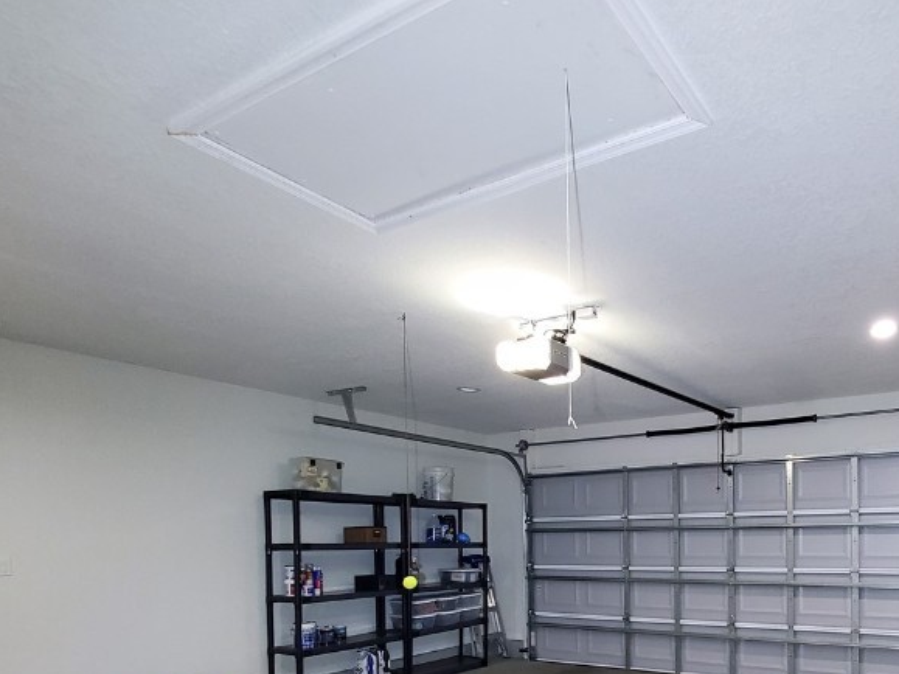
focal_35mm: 23
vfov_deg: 54.5
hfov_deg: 69.4
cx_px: 668
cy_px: 547
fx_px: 597
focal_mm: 1.8
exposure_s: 1/40
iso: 500
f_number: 2.2
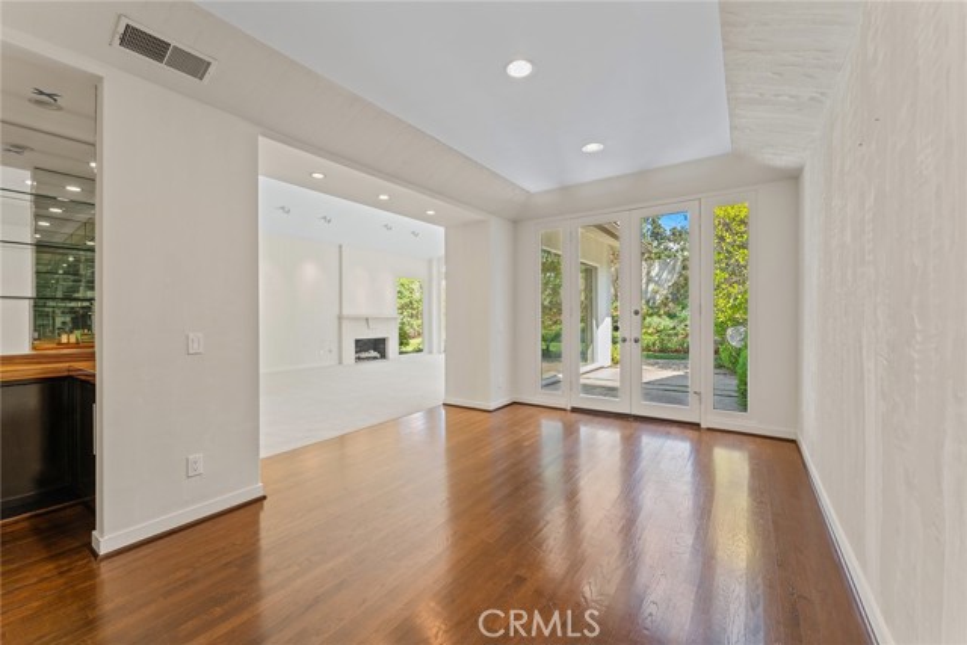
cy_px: 322
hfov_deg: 104.2
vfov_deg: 81.2
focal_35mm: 14
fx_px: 376
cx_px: 484
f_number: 6.3
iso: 200
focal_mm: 14
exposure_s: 1/5
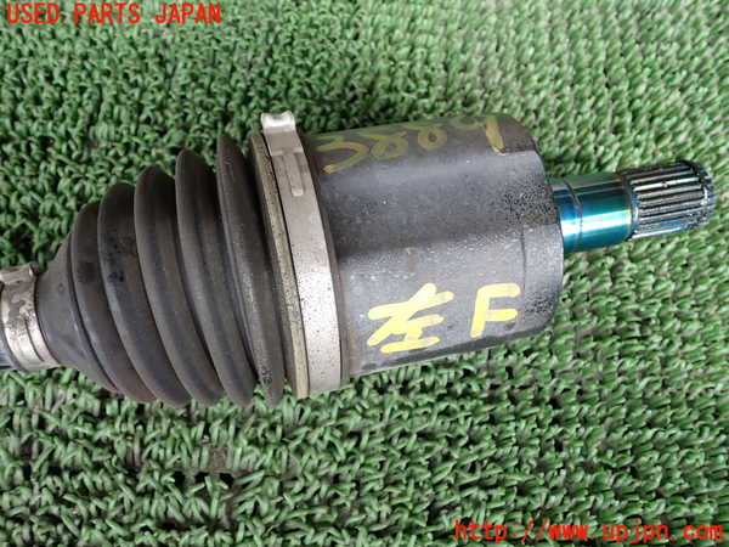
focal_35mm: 30
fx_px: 632
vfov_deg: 46.8
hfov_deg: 60.0
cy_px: 274
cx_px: 364
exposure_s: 1/125
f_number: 2.3
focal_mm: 5.4
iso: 125
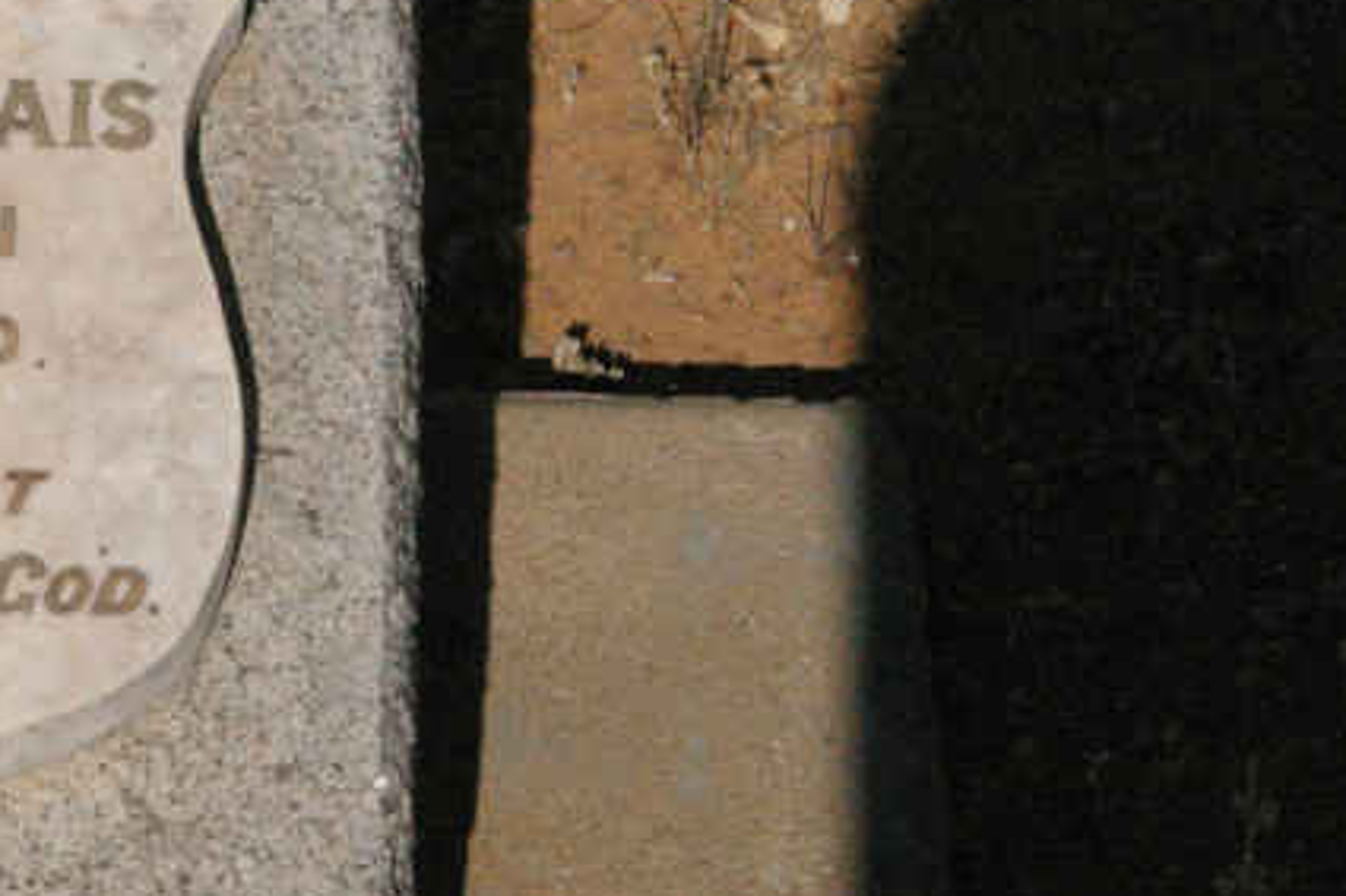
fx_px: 5535
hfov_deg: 13.6
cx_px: -51
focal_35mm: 148
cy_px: 478
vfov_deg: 9.3
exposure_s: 1/1500
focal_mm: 45
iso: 3200
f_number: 22
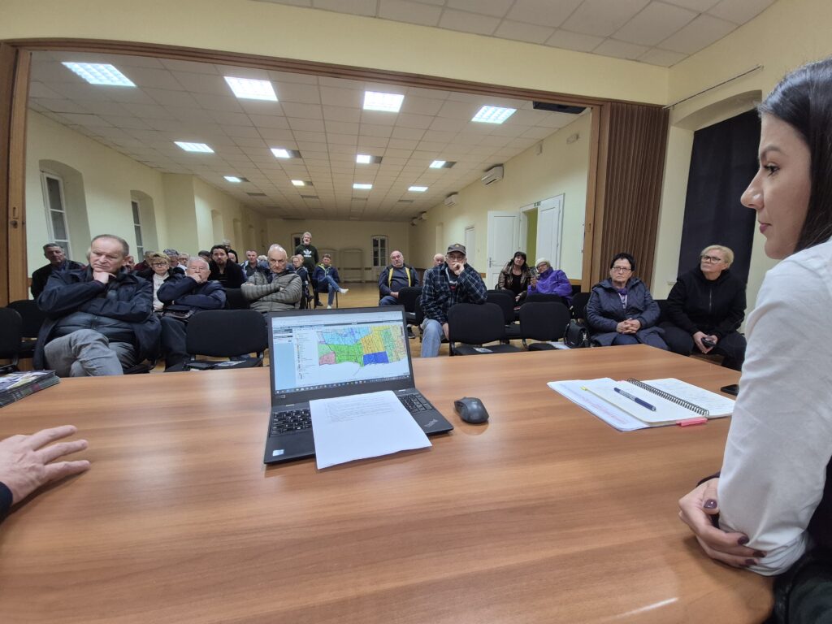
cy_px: 312
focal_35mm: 13
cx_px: 416
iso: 200
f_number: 2.2
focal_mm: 1.74
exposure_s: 1/50
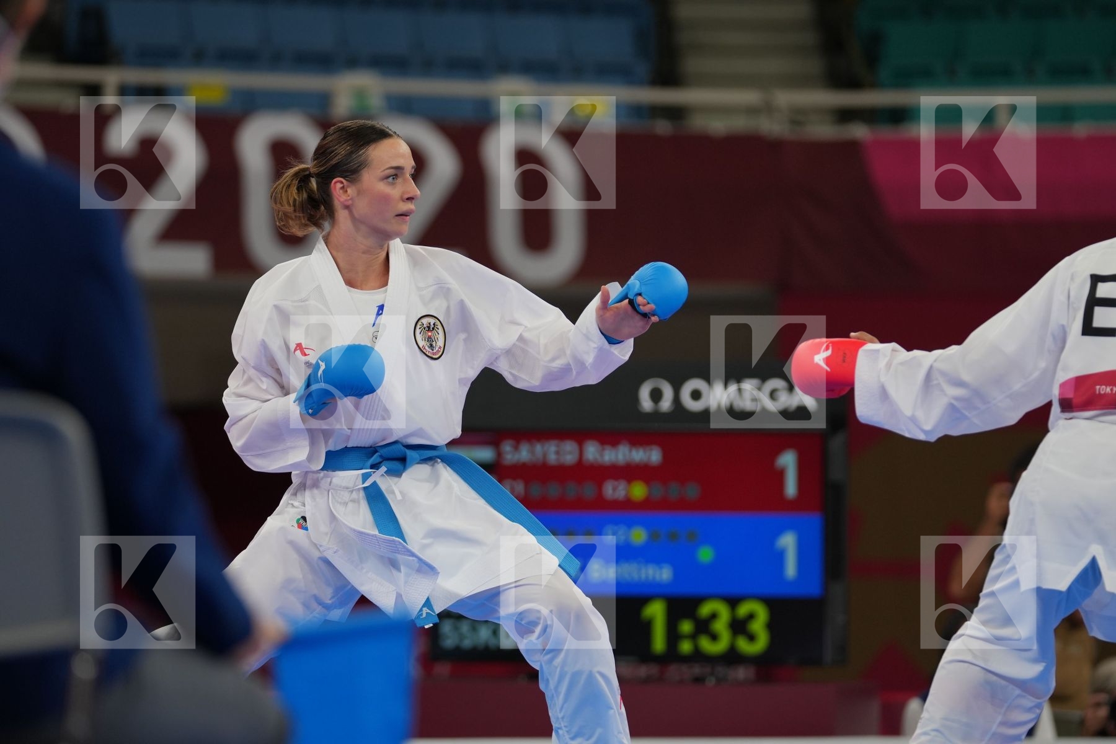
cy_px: 372
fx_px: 7191
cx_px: 558
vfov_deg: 5.9
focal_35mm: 232
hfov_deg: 8.9
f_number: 2.8
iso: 500
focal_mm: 155
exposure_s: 1/1000
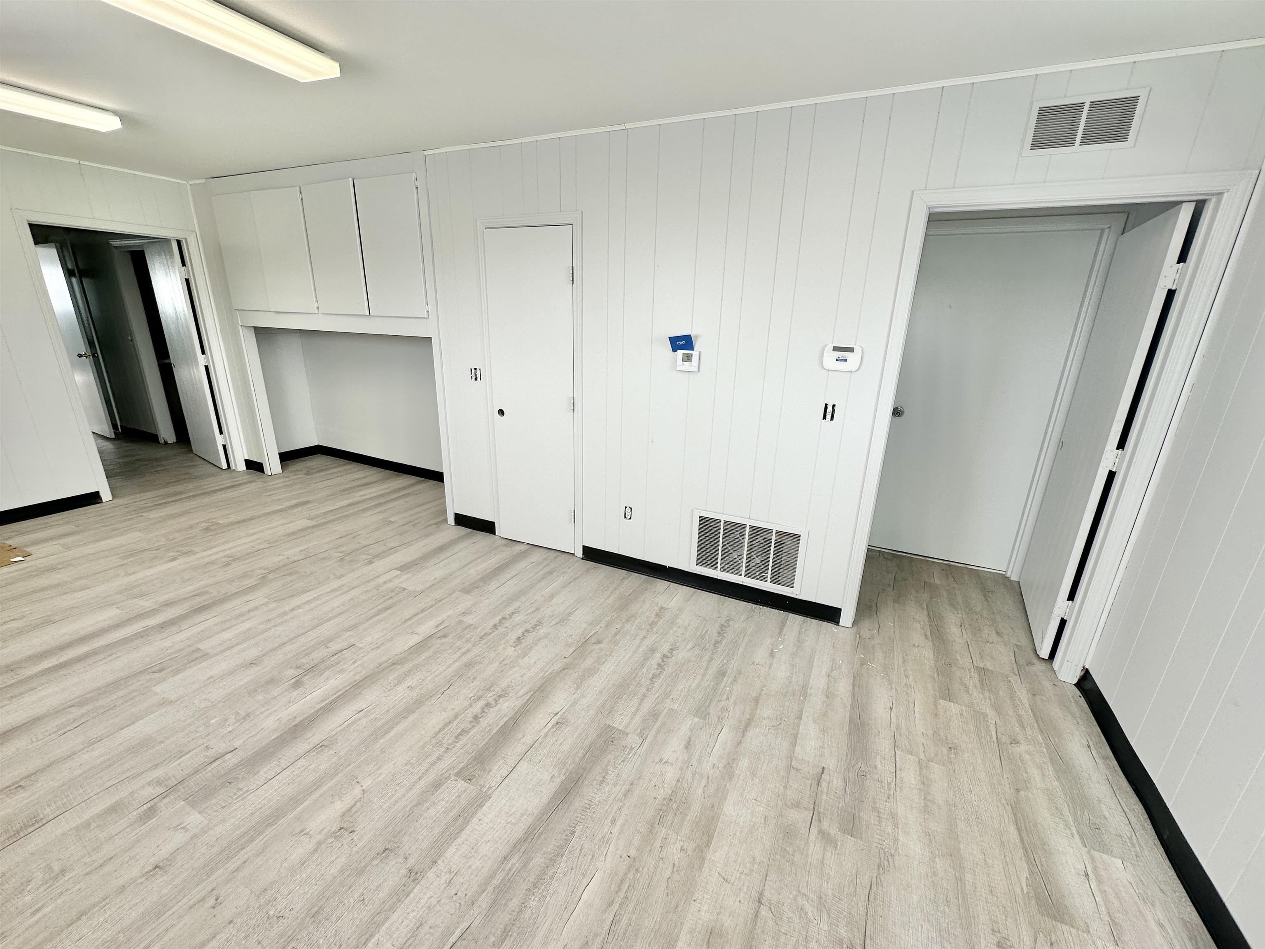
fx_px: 512
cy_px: 474
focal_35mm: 14
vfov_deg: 85.7
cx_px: 632
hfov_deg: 102.1
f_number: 2.2
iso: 40
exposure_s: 1/147
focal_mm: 2.22
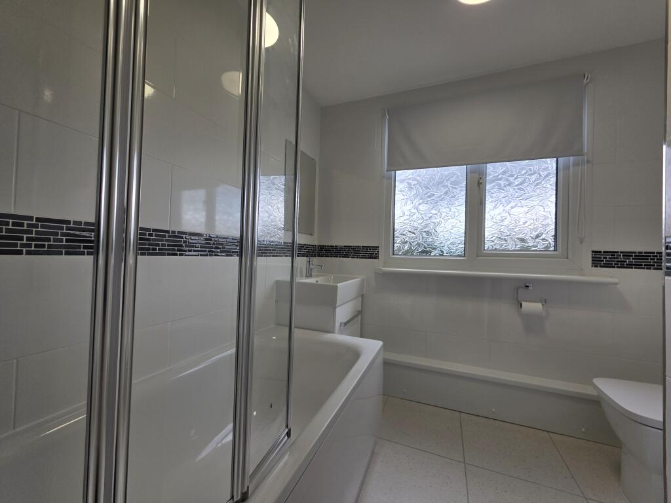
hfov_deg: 106.2
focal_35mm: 13
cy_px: 252
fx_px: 252
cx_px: 336
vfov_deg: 89.9
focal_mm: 2.2
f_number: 1.9
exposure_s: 1/167
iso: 40
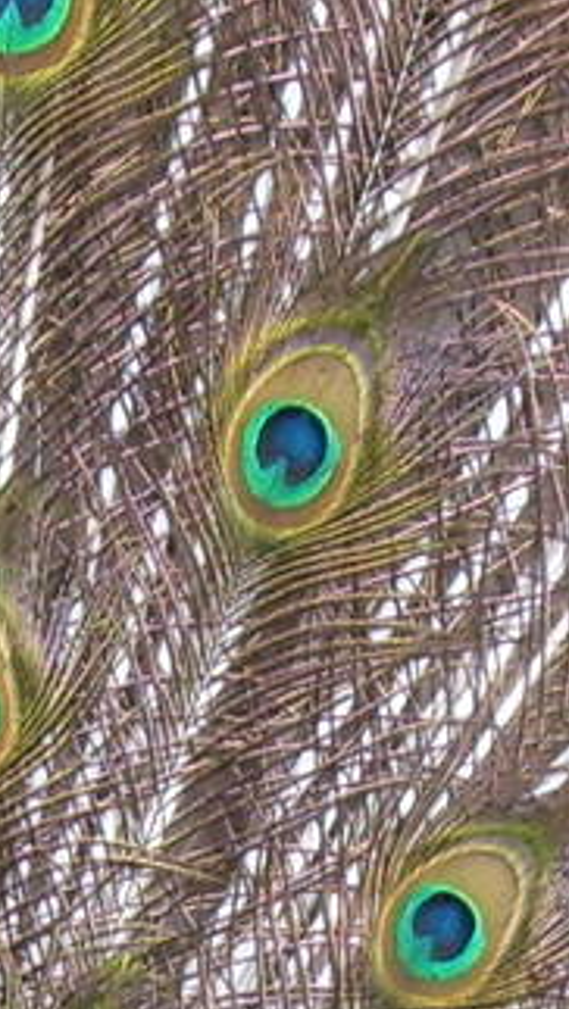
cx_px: 272
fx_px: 8813
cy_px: 1668
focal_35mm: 329
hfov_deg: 3.7
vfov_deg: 6.4
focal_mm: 10.3
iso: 100
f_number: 3.6
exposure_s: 1/60
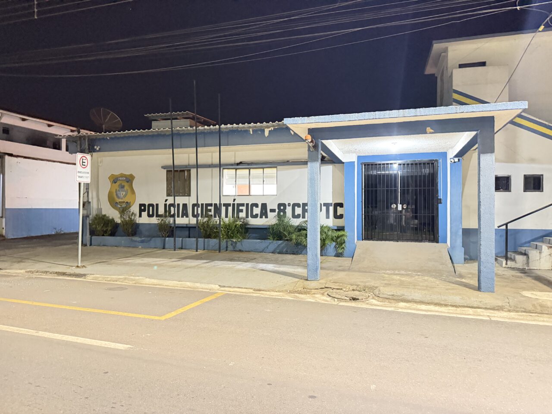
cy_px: 207
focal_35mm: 24
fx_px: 383
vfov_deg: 56.8
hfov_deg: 71.6
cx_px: 276
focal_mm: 6.76
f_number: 1.78
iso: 2500
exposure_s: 1/15
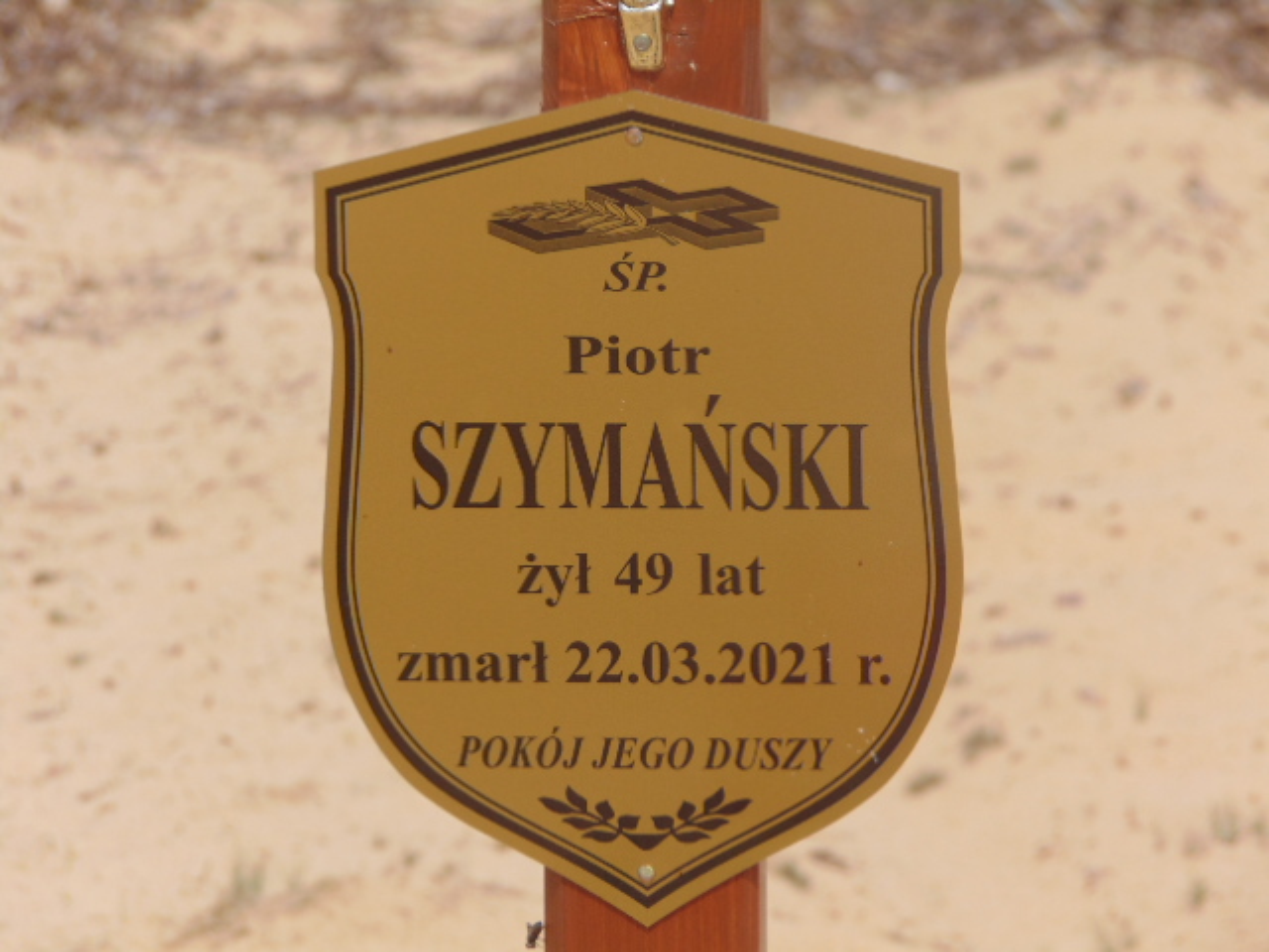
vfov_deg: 4.8
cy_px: 476
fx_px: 11254
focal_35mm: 307
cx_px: 634
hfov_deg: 6.5
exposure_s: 1/250
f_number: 10.8
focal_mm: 55.1
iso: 80
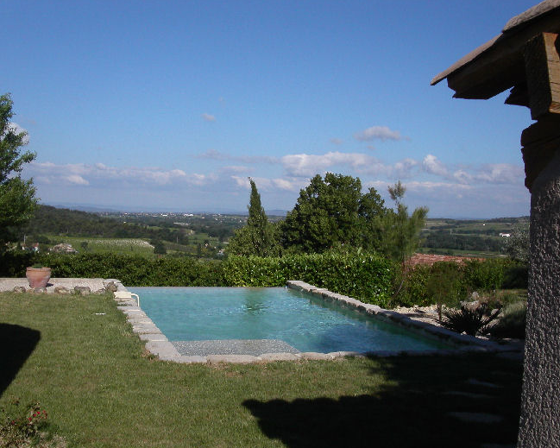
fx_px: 663
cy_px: 224
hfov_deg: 45.8
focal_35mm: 40
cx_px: 267
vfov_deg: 37.3
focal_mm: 7.8
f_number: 8
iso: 100
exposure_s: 1/750
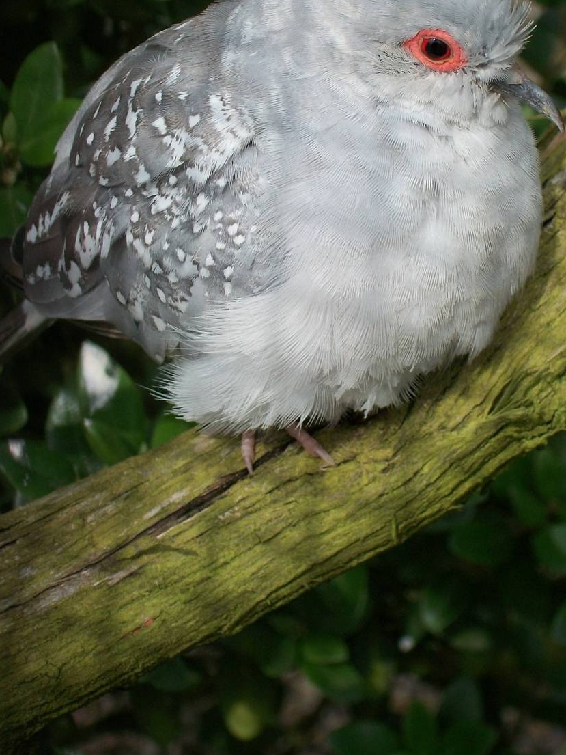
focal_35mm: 139
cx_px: 372
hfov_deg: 10.7
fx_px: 3030
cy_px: 298
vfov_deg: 14.2
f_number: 5.2
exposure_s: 1/320
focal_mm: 17.1
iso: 80
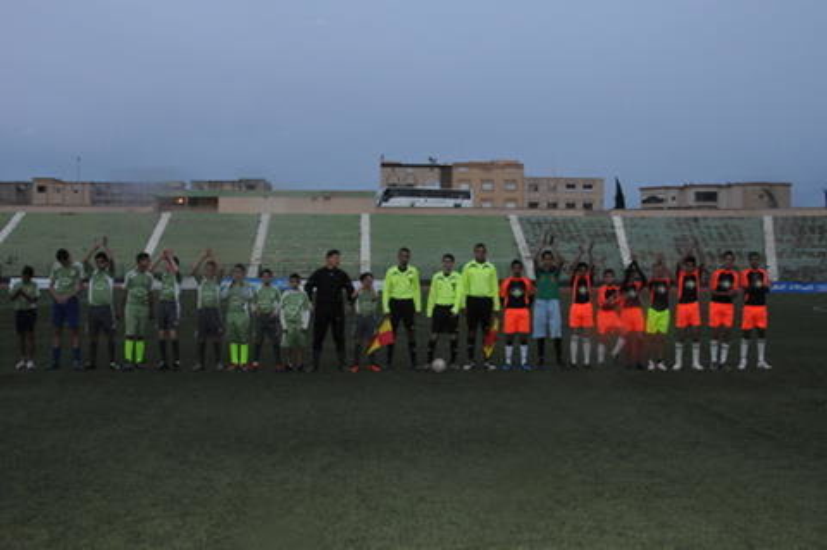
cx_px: 414
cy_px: 275
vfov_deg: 36.8
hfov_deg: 53.2
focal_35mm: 36
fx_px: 826
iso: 1600
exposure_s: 1/60
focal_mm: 24
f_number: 11
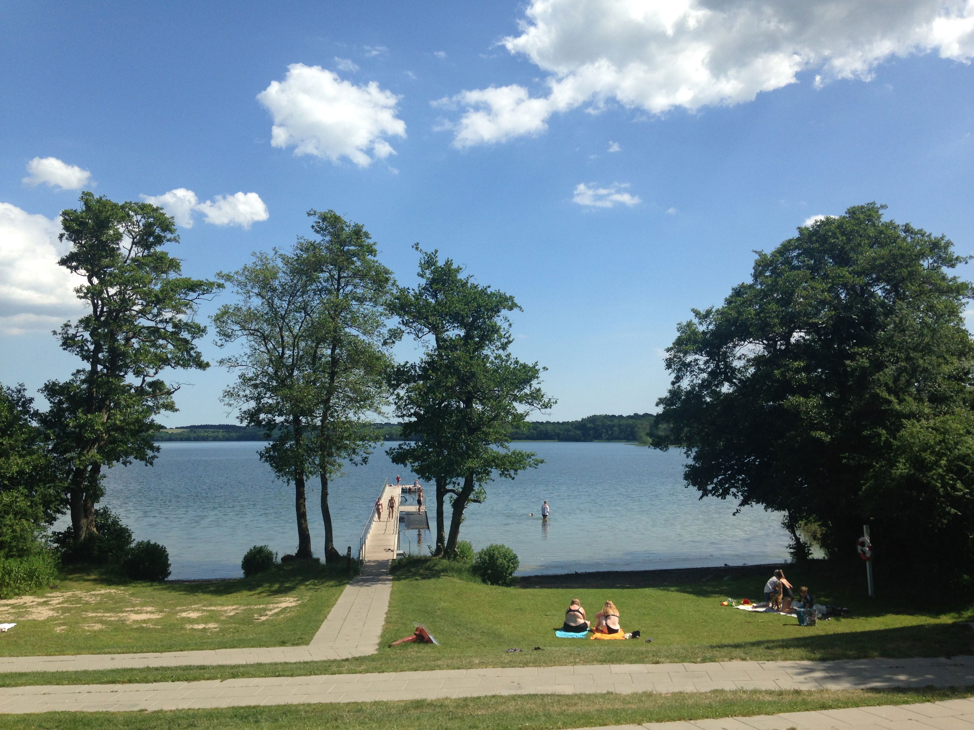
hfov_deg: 55.4
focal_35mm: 33
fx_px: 929
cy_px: 365
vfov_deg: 42.9
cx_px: 487
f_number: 2.4
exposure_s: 1/1748
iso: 50
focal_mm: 4.12
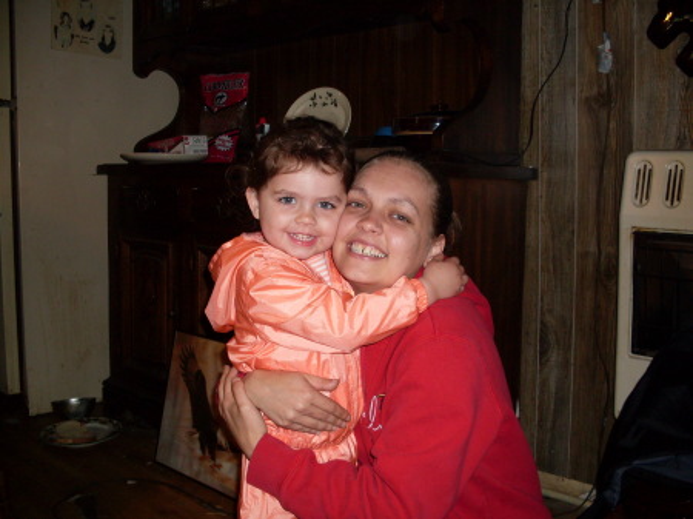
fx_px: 760
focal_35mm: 38
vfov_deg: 37.7
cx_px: 346
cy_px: 260
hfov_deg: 49.0
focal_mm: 6.3
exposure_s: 1/45
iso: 100
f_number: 2.8
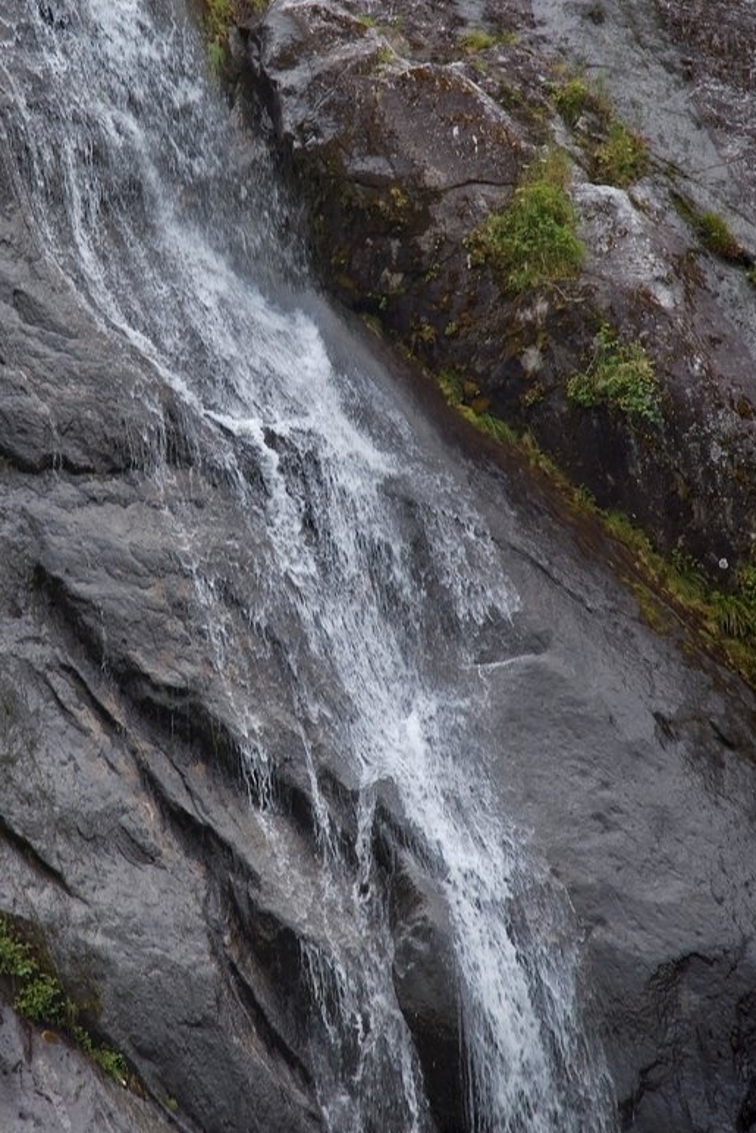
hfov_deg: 6.9
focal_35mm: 199
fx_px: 6265
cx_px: 203
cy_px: 412
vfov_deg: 10.3
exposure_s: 1/250
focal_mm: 120
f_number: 4
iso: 100
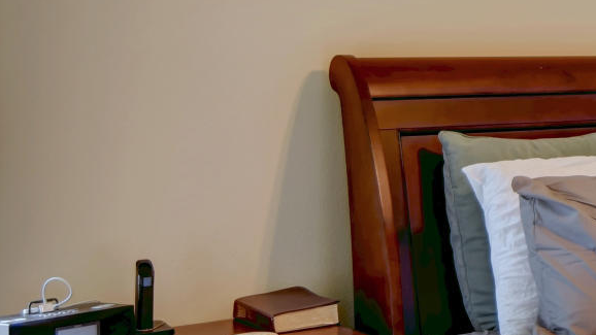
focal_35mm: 87
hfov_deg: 20.5
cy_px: -20
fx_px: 1375
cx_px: 926
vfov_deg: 13.6
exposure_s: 1/30
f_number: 2.8
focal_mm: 16
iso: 64
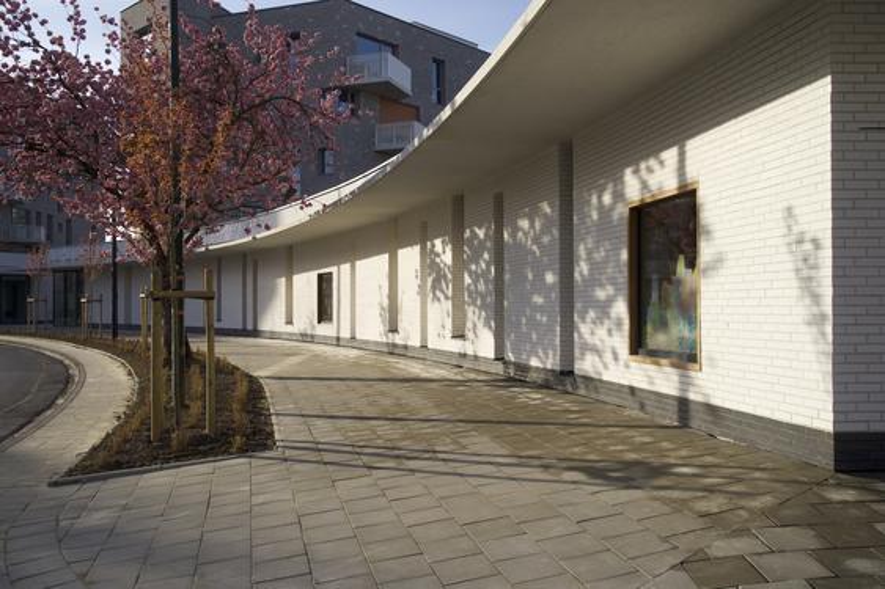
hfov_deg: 60.3
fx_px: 762
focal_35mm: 31
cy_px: 294
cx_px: 442
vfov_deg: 42.3
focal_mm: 31
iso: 100
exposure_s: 1/200
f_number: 8
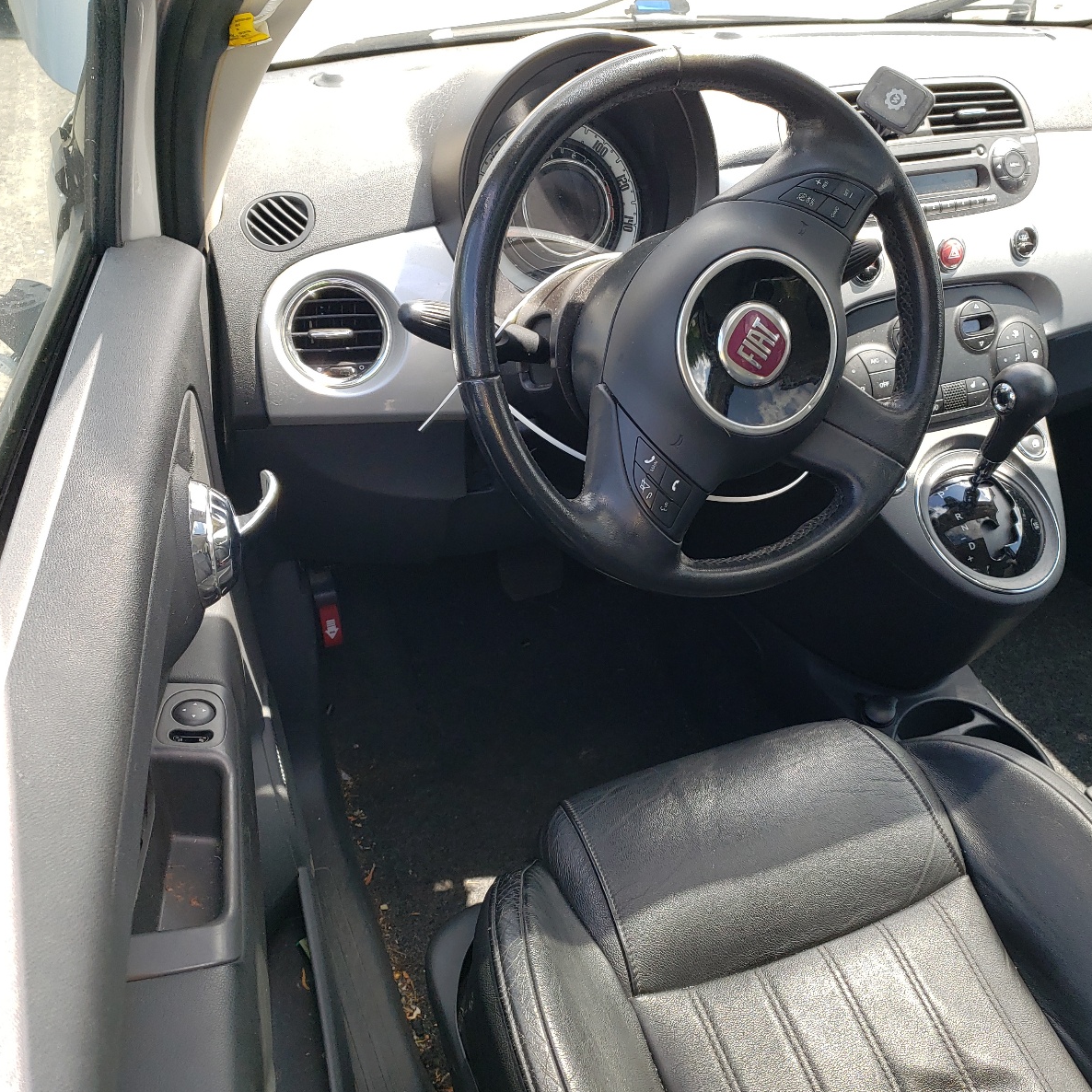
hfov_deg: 52.3
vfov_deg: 52.5
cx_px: 638
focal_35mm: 31
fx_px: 1106
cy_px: 550
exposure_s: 1/385
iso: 50
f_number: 1.5
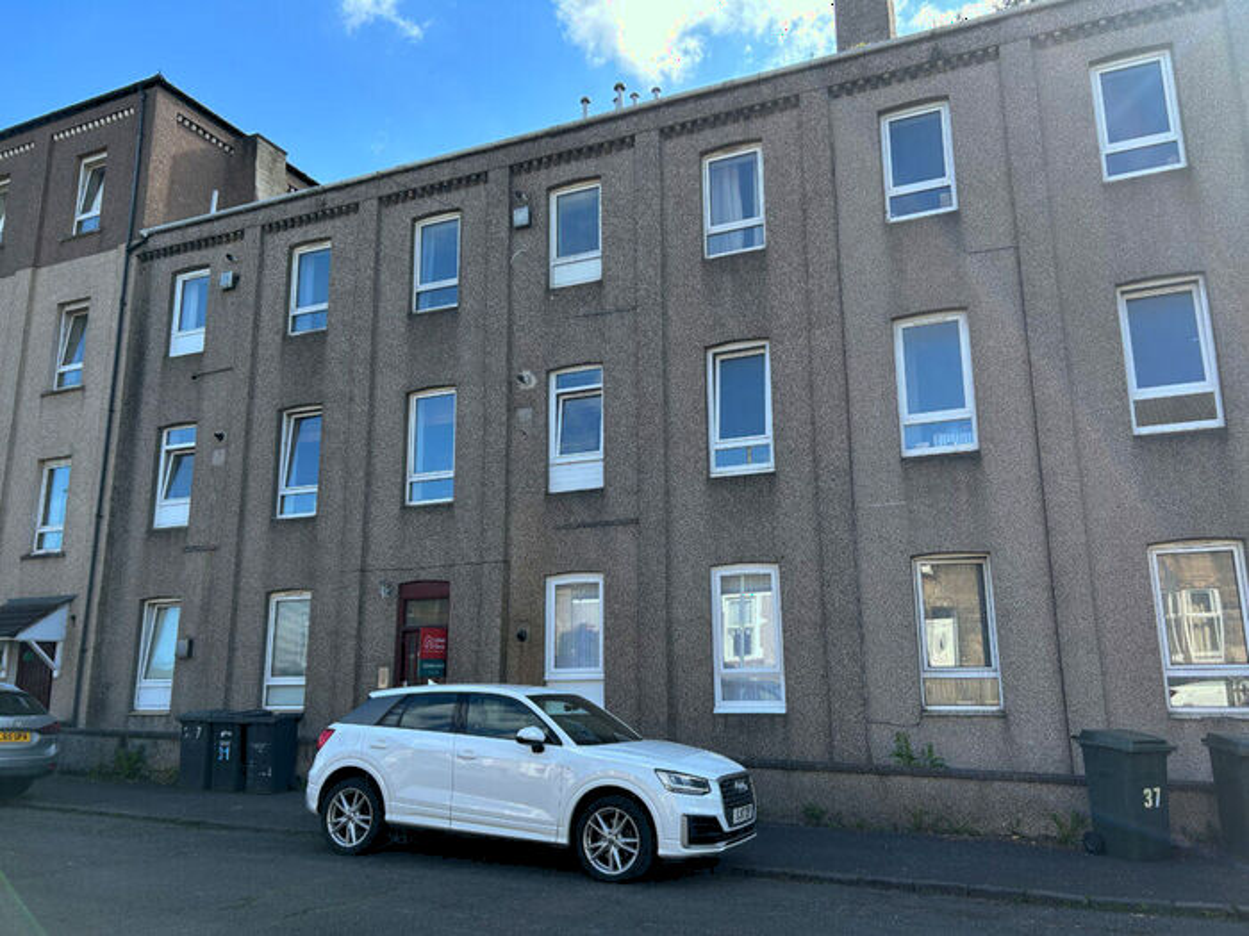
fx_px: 938
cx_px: 624
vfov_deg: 53.1
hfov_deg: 67.3
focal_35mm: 26
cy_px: 468
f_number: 1.5
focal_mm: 5.7
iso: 50
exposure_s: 1/1019
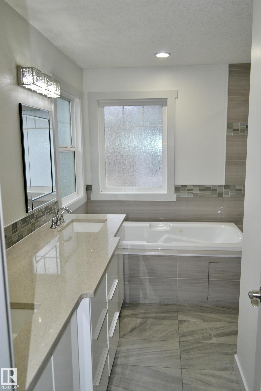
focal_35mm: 27
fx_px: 294
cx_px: 130
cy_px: 196
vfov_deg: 67.4
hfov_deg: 47.9
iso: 400
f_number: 4
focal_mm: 18
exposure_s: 1/60
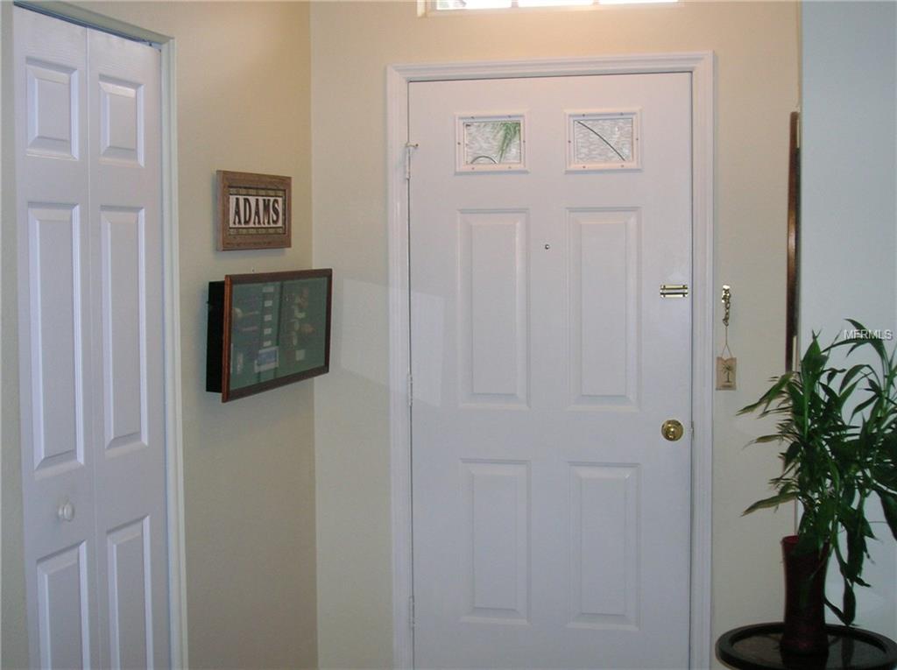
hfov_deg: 38.2
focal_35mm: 50
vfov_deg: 29.0
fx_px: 1294
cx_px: 448
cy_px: 335
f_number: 3.3
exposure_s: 1/60.1
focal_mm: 8.4
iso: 123
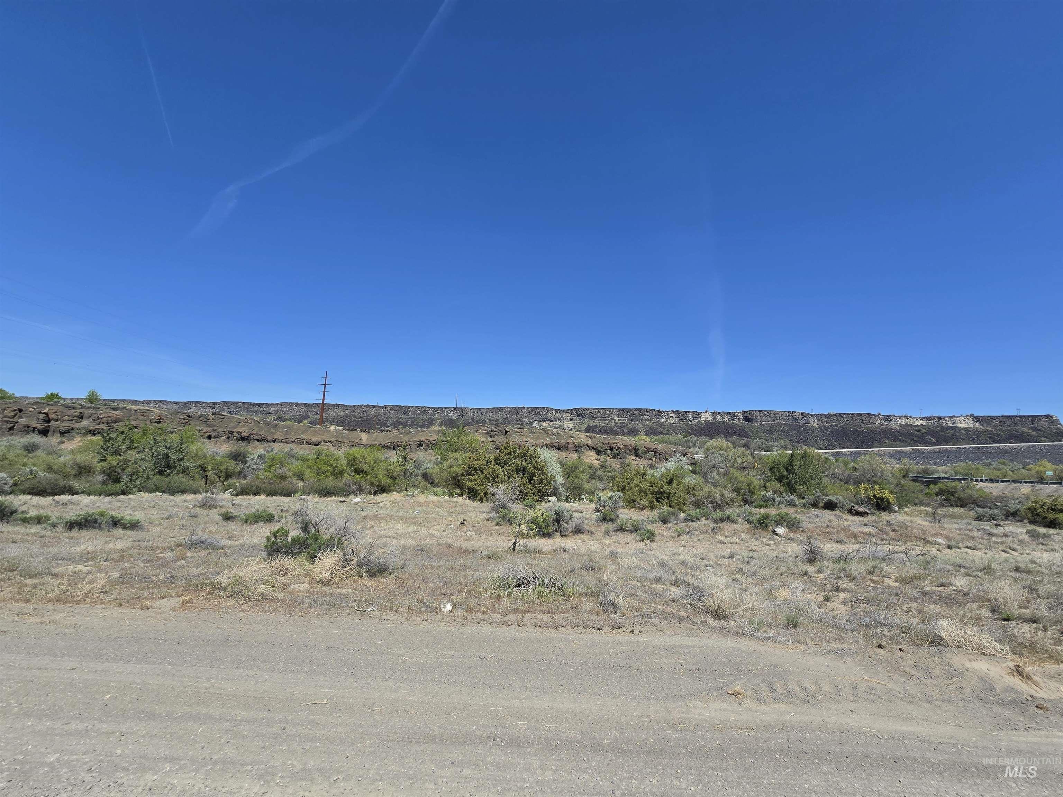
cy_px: 398
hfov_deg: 106.2
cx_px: 532
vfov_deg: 89.9
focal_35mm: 13
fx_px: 399
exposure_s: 1/2621
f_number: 2.2
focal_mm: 2.2
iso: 50
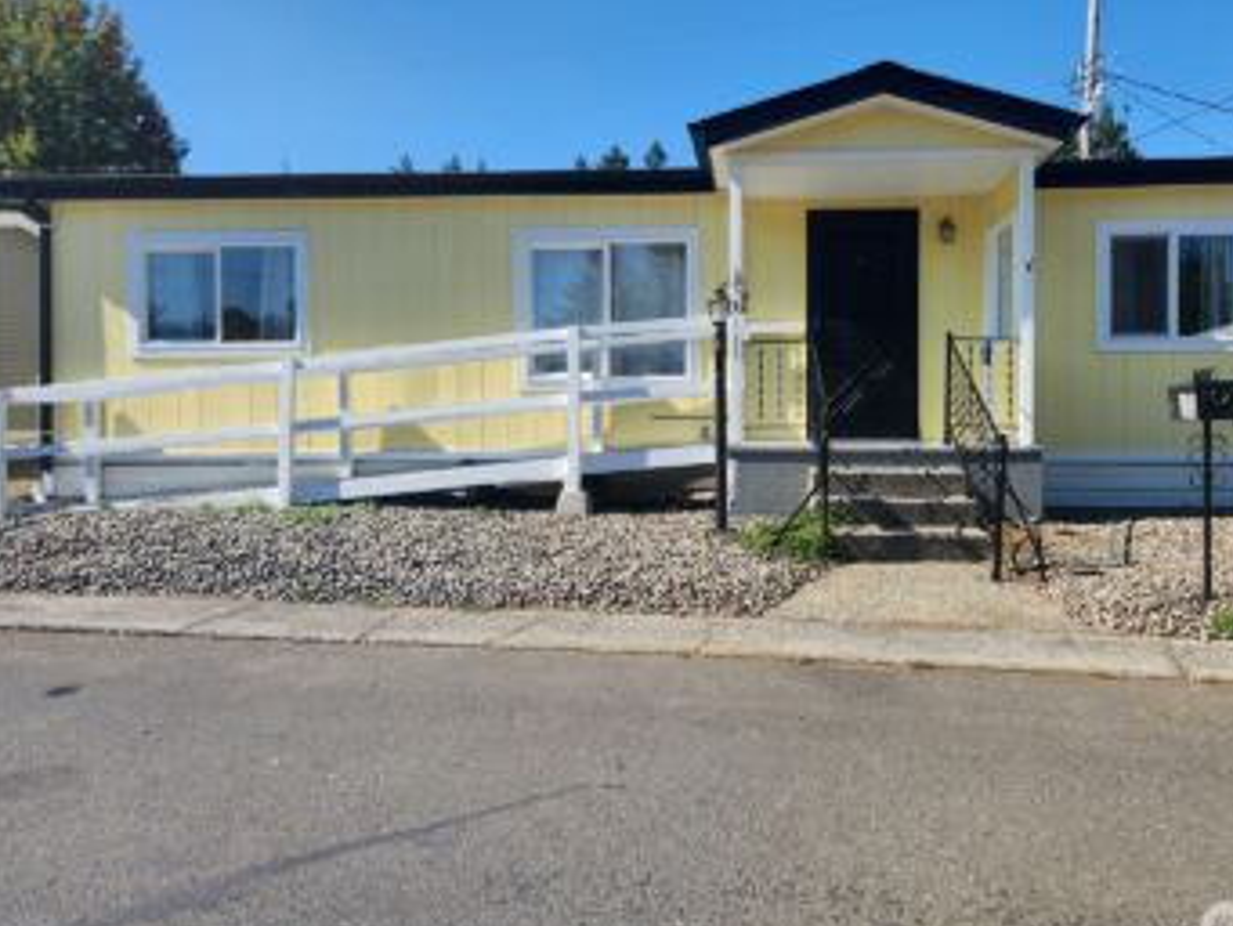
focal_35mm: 27
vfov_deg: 51.3
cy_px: 420
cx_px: 712
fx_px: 962
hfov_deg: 64.9
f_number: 1.8
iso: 20
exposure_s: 1/1093
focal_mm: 5.4
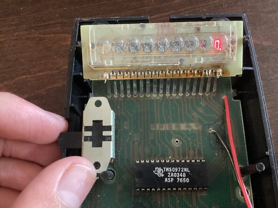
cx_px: 139
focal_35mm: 31
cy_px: 104
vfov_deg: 45.4
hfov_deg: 58.4
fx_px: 249
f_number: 2.4
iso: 500
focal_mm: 3.3
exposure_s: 1/30
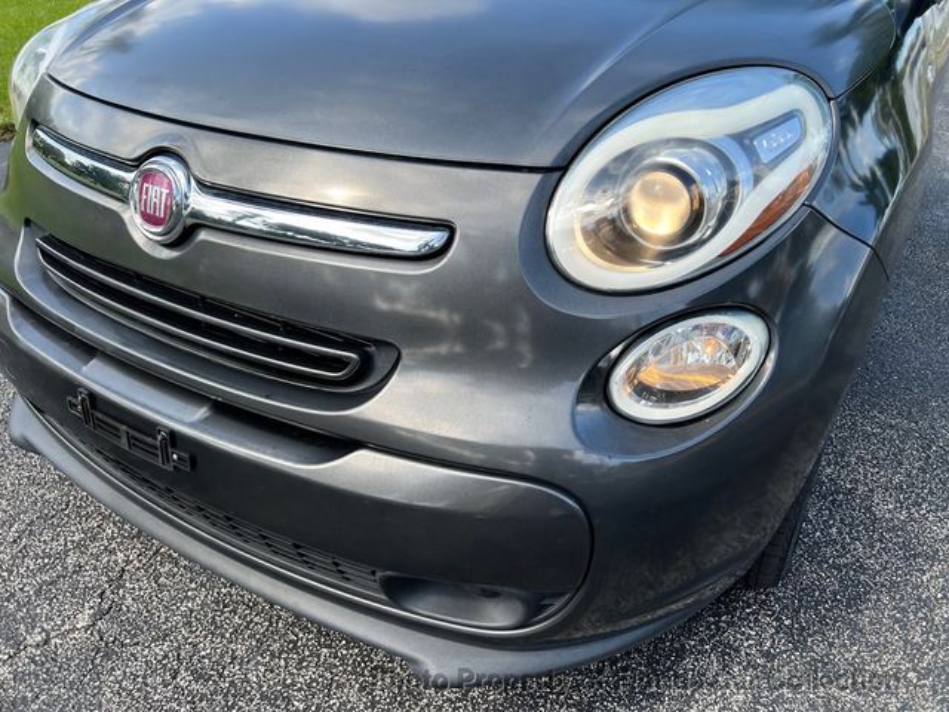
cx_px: 474
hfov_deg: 67.3
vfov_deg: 53.1
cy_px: 356
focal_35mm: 26
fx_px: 713
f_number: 1.5
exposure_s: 1/1009
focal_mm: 5.7
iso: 50
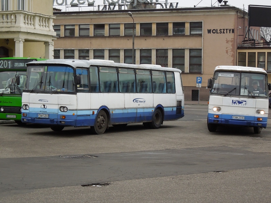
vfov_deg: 18.9
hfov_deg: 25.0
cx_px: 136
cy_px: 102
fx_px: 611
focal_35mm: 78
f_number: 4.5
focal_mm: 14.1
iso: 450
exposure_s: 1/200
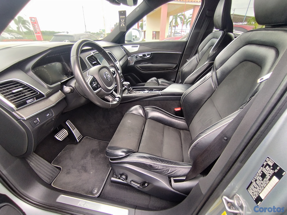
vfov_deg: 78.1
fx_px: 133
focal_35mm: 16
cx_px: 144
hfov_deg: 94.5
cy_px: 108
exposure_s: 1/33.3
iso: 80
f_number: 2.2
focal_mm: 1.65
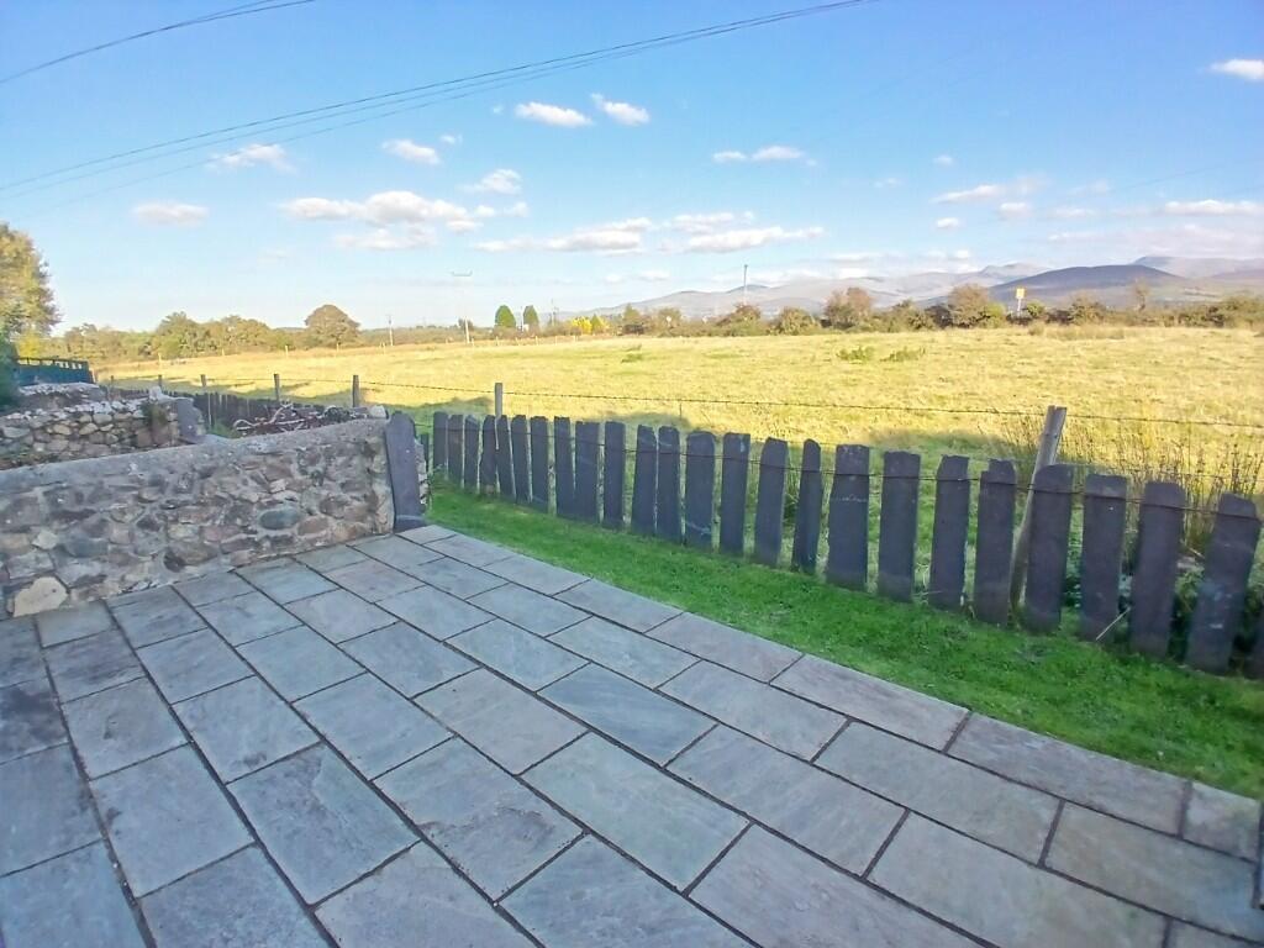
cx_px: 632
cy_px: 474
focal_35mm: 17
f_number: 2.2
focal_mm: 1.4
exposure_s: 1/226
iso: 50
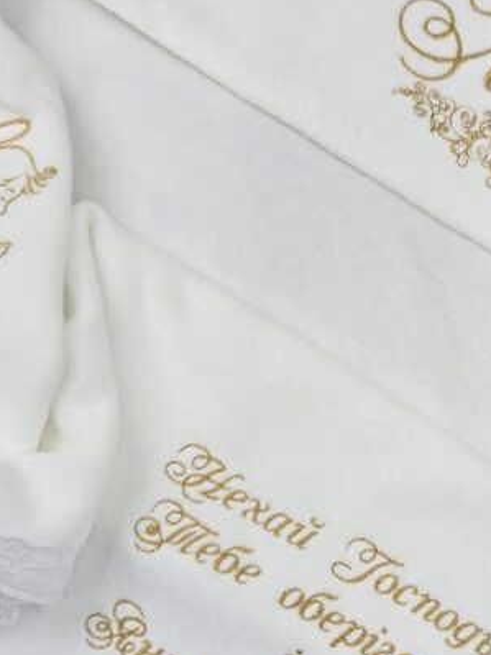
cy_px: 389
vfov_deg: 32.6
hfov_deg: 24.1
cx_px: 443
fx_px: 1116
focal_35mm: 59
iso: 25
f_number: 1.7
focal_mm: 6.3
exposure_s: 1/100
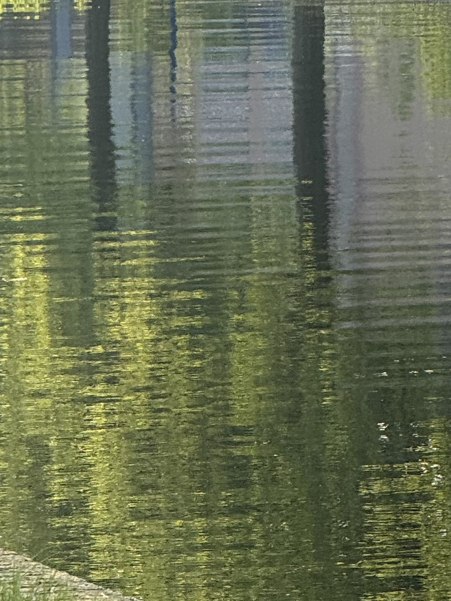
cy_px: -405
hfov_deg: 3.7
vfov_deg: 4.9
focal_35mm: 403
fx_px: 7004
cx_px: 593
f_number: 2.8
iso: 50
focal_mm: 15.66
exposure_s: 1/156
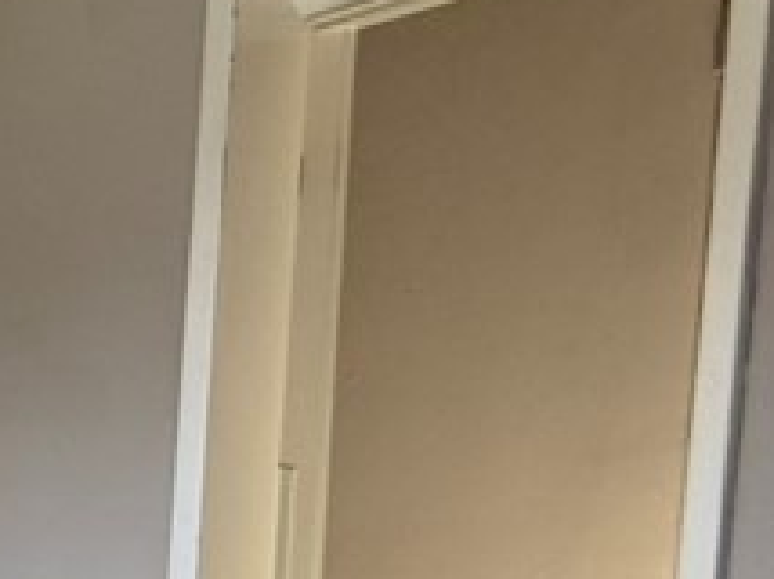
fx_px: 1496
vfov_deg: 21.4
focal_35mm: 67
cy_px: 525
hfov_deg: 19.1
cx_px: -734
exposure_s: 1/121
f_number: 2.2
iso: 160
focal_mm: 2.22
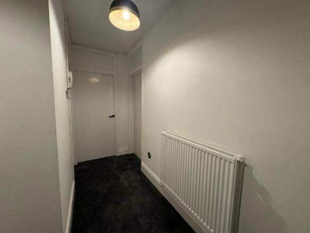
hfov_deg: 102.1
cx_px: 155
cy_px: 116
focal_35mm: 14
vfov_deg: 85.7
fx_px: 125
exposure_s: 1/50
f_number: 2.2
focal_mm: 2.22
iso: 160
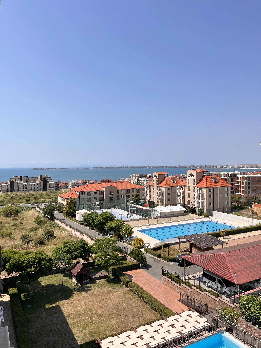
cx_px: 130
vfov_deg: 67.3
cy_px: 174
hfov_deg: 53.1
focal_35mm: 26
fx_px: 261
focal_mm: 5.1
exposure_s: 1/4149
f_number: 1.6
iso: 50
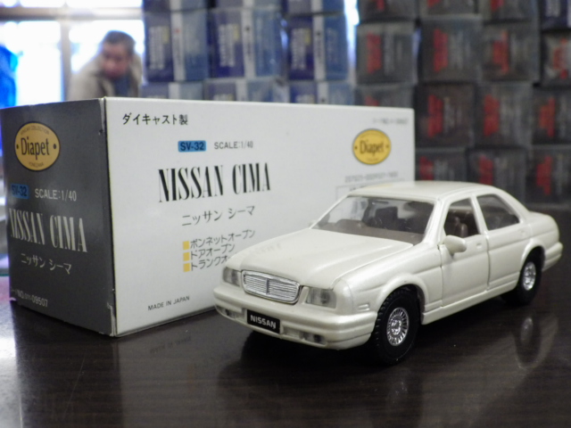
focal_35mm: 41
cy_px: 214
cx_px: 286
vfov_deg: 35.1
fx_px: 676
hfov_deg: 45.8
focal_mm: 7.4
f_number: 3.6
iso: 640
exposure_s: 1/50
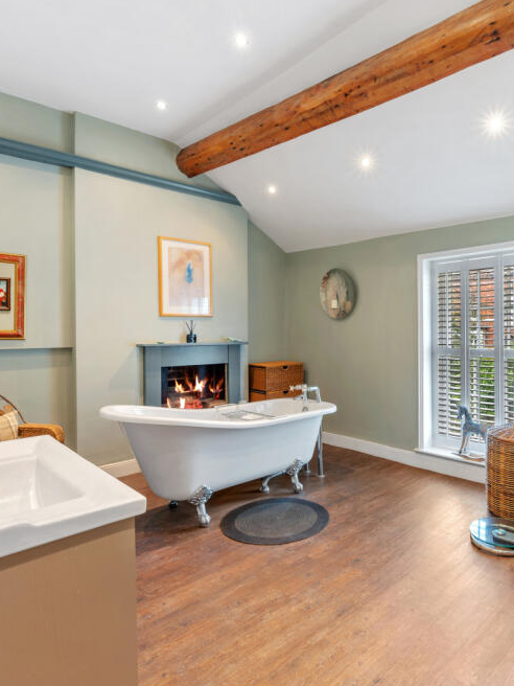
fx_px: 416
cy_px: 334
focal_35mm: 21
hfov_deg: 61.2
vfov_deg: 79.0
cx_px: 361
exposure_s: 4
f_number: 10
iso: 200
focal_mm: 14
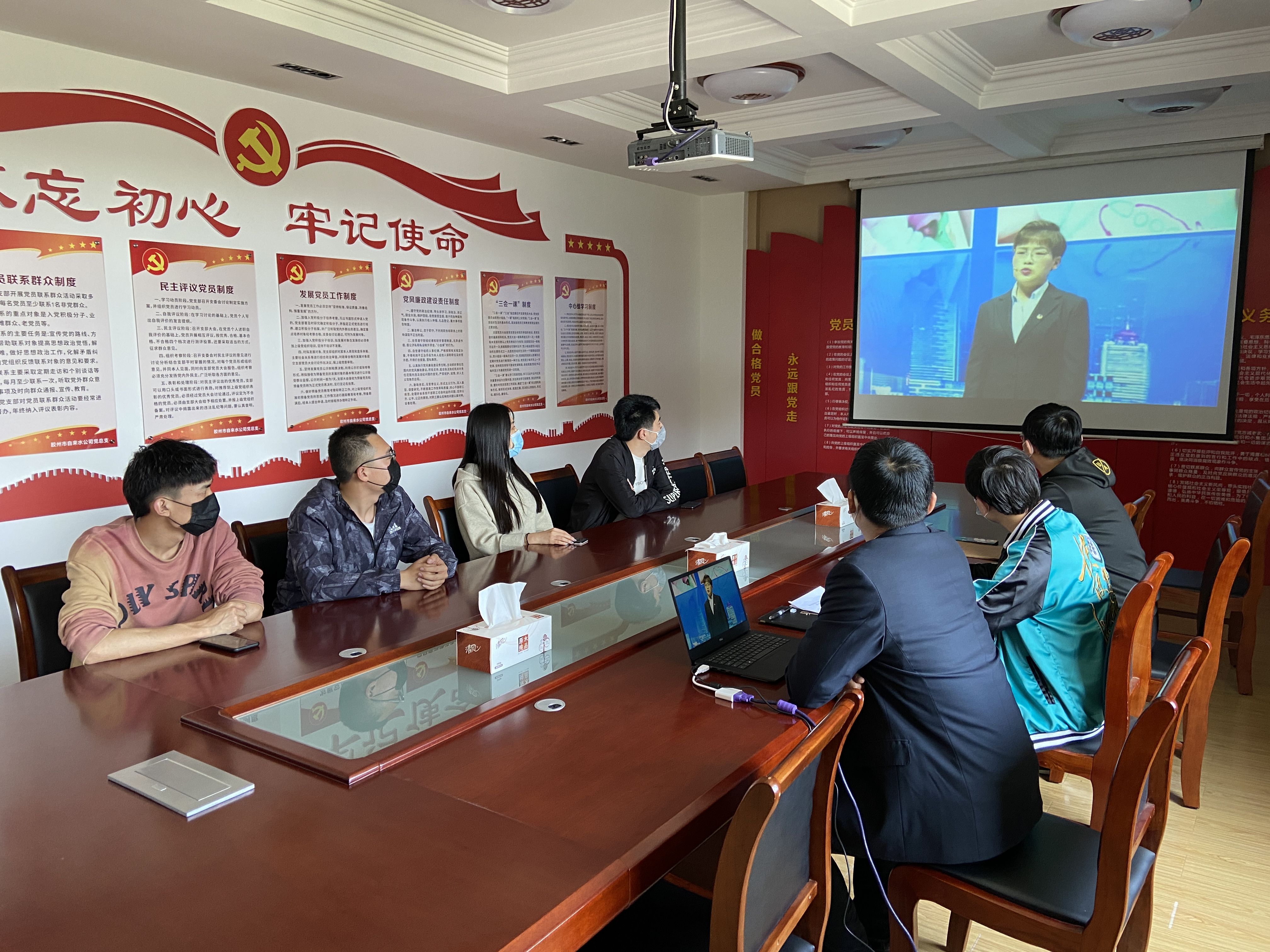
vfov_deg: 53.1
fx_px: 954
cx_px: 635
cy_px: 476
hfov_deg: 67.3
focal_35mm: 26
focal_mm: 4.25
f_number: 1.8
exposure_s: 1/60
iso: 125
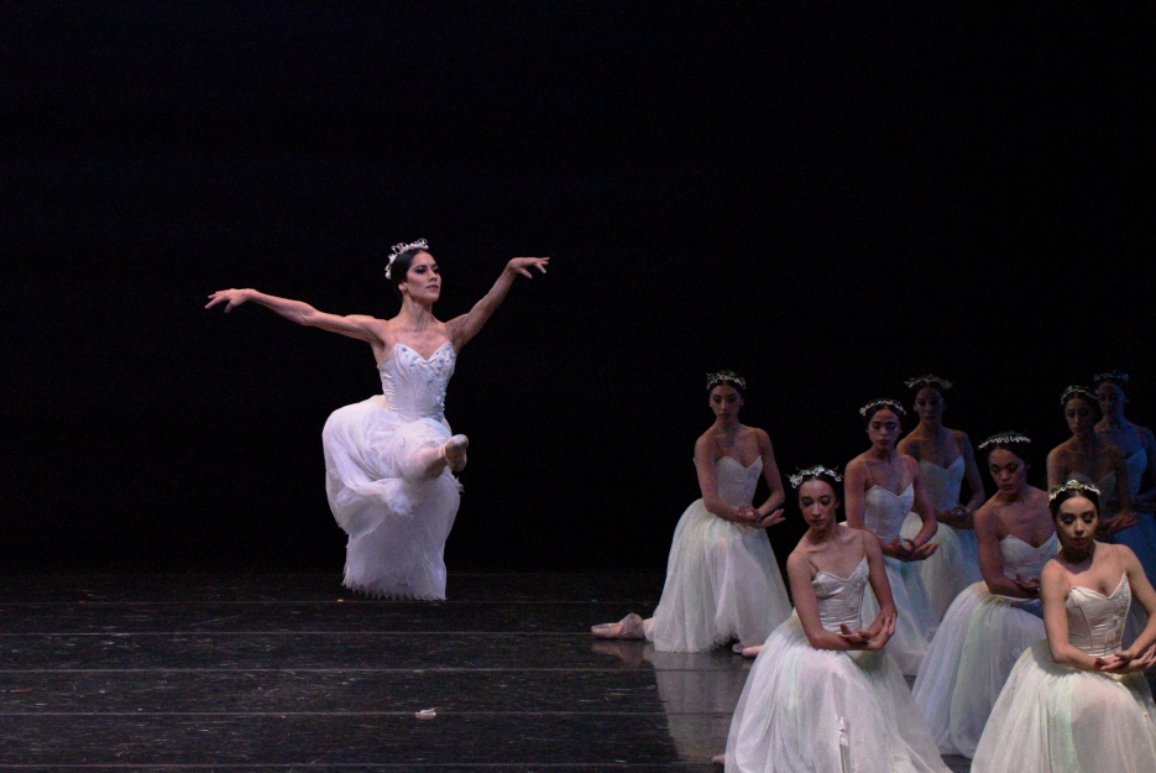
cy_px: 430
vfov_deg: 10.6
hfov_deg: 15.8
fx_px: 4178
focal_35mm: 130
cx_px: 581
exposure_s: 1/800
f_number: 5.3
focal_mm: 116
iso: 10000
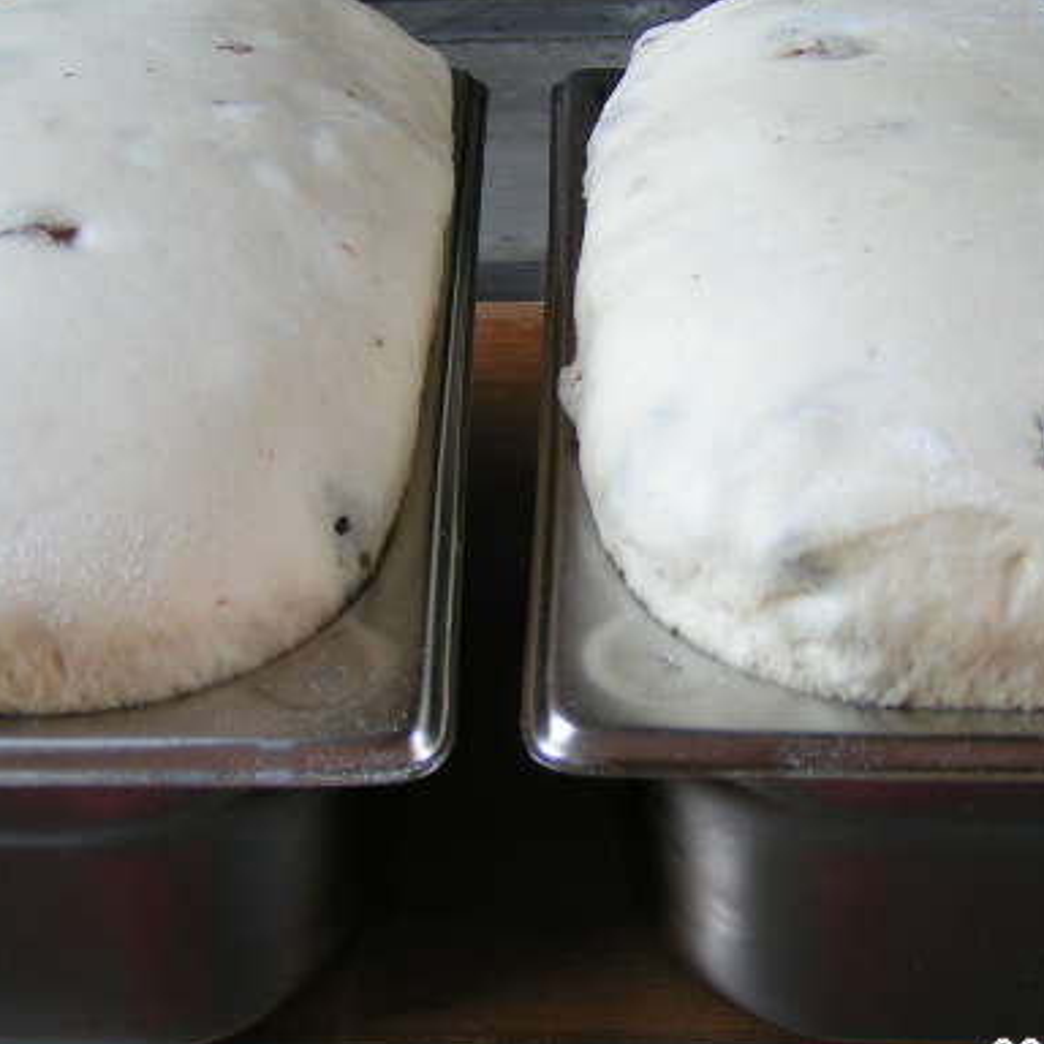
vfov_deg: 30.6
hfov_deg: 30.6
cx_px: 538
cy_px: 536
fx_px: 1911
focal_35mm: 56
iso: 50
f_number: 3.2
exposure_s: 1/50
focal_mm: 5.8
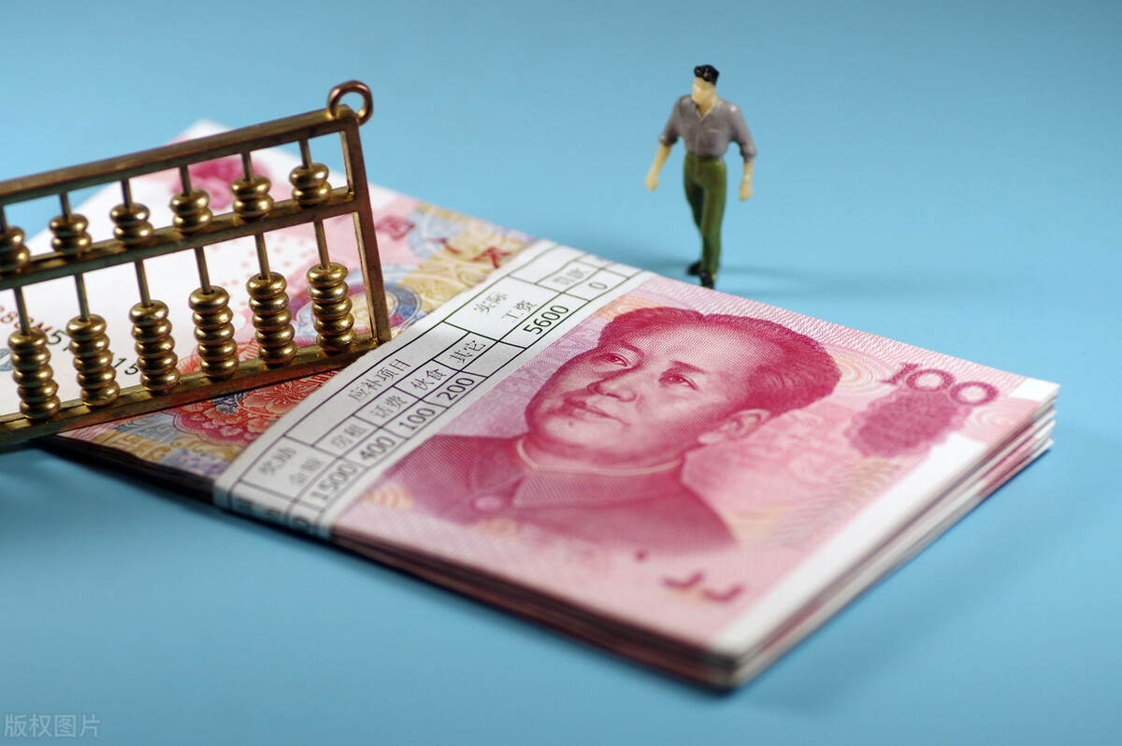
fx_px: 4671
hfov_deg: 13.7
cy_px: 373
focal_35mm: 150
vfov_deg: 9.1
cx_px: 561
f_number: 4
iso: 400
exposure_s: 1/200
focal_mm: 100
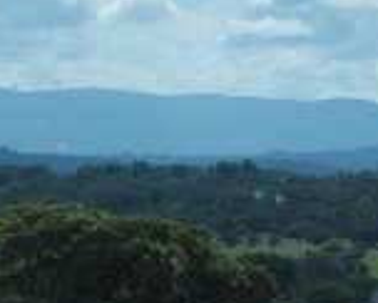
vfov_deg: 3.7
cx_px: 336
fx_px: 4660
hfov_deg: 4.6
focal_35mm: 416
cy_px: 228
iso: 100
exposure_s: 1/800
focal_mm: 28.8
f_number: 5.6
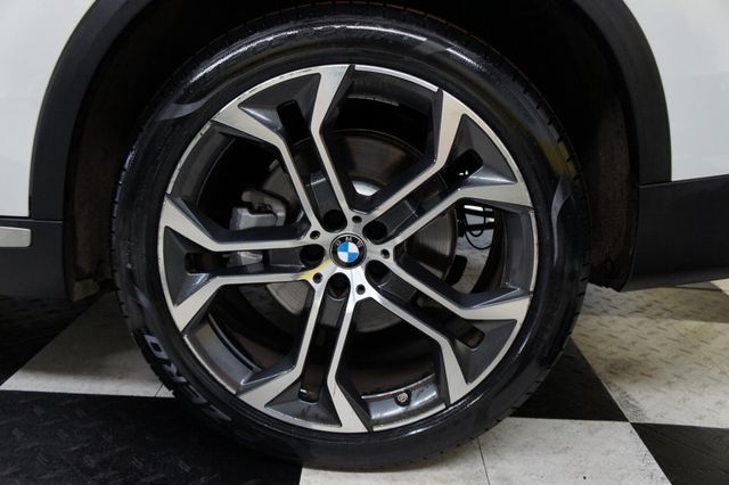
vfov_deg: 38.3
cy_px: 242
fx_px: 698
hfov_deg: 55.1
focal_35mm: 34
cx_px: 364
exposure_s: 1/40
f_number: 4
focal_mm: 23
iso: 640
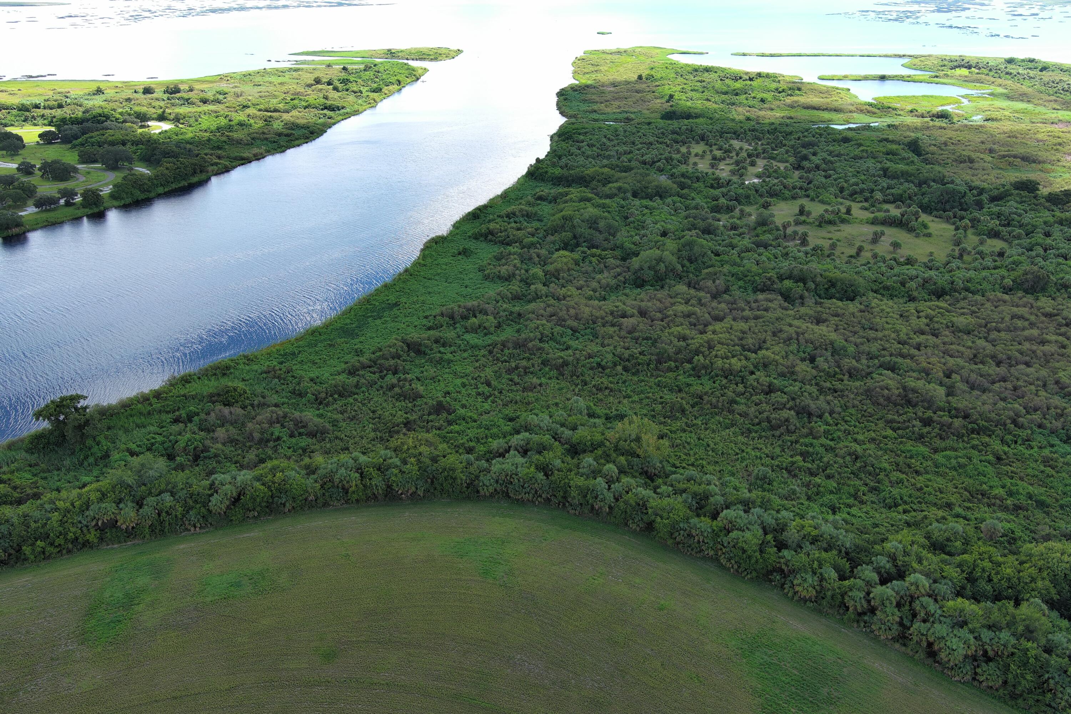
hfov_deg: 63.7
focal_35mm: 29
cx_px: 536
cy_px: 357
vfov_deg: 45.0
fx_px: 863
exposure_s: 1/463
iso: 100
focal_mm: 10.57
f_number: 2.8
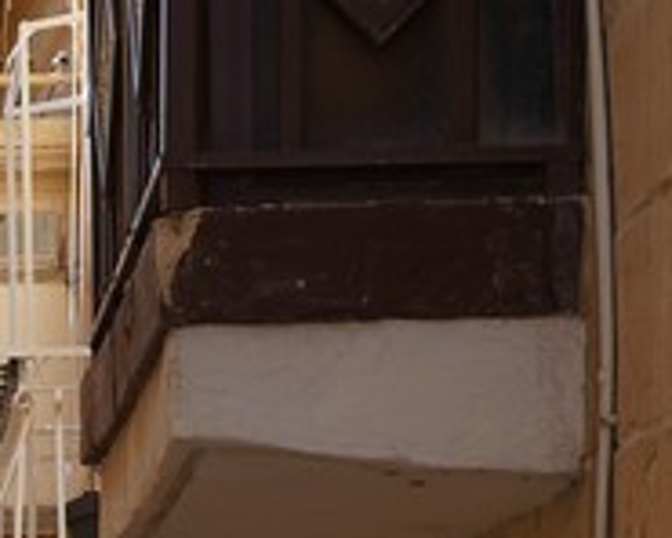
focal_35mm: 231
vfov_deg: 6.5
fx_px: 4594
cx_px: -650
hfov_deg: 8.0
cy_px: 1000
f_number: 6.3
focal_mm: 38
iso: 100
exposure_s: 1/200
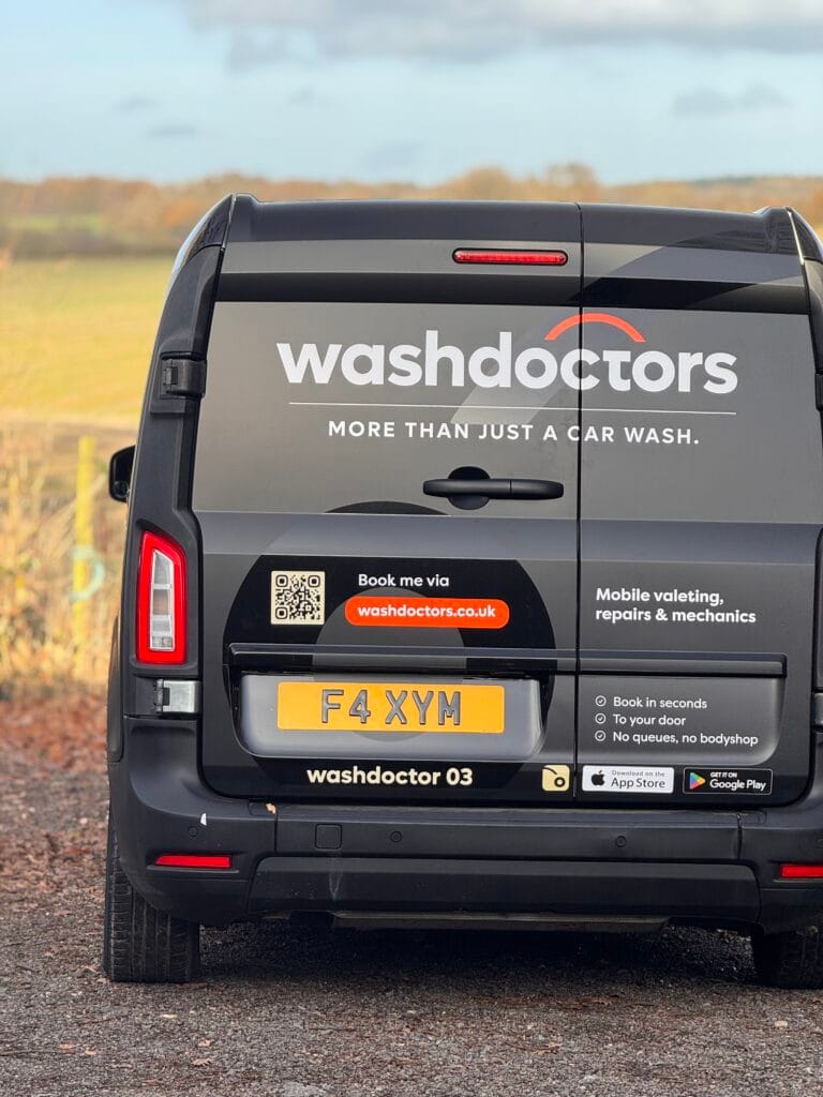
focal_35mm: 120
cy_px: 548
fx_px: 3804
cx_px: 412
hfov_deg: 12.3
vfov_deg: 16.4
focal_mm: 15.66
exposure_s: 1/333
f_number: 2.8
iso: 50
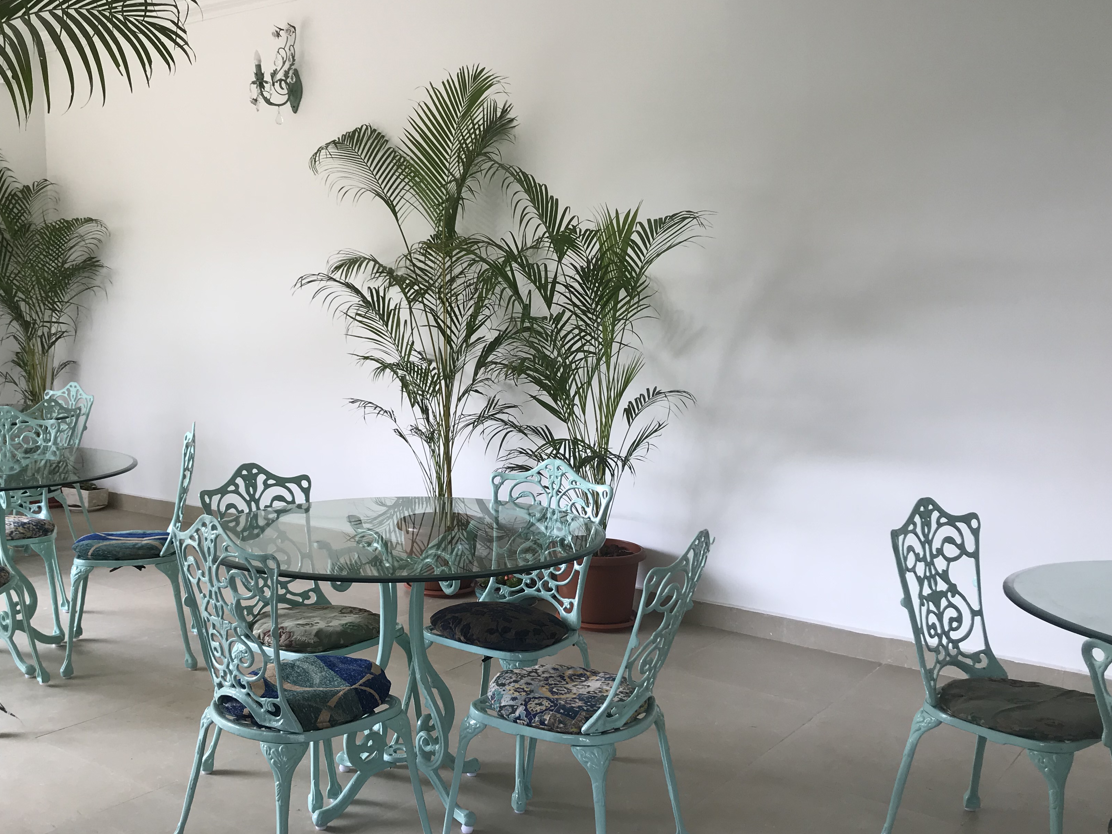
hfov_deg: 52.4
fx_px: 1124
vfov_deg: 40.6
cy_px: 458
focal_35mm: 35
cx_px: 476
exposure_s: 1/112
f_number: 1.8
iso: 20
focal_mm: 3.99
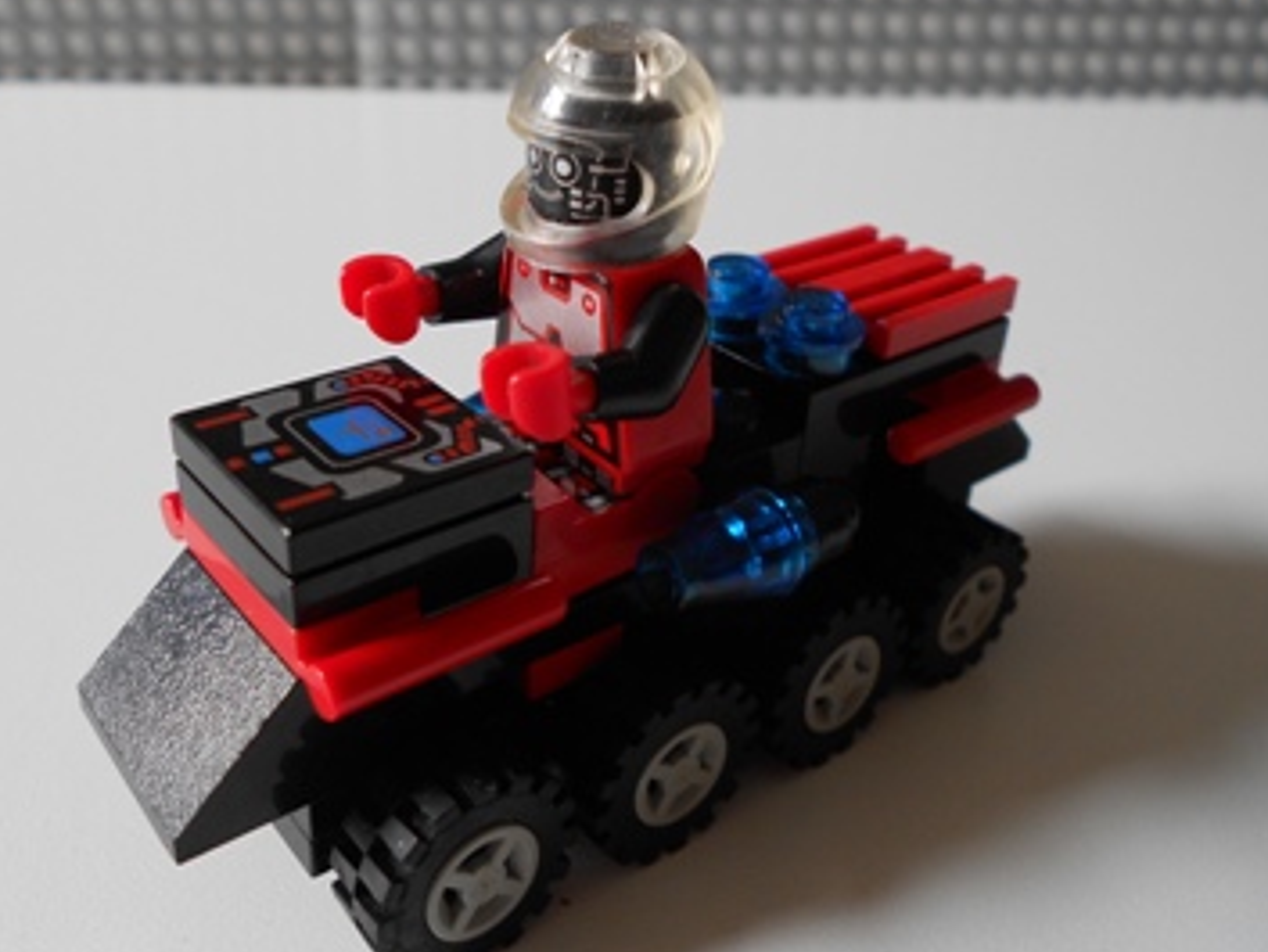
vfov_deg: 42.9
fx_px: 1209
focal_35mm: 33
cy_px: 435
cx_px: 564
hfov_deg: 55.2
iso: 80
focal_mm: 4.6
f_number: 3.2
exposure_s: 1/30
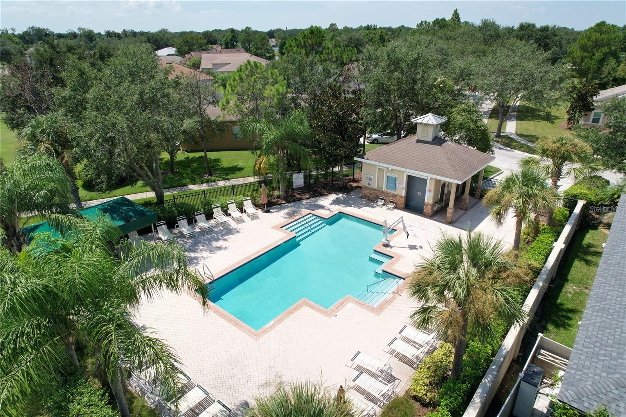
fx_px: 382
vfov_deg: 57.2
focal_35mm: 22
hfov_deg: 78.6
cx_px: 313
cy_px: 208
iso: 100
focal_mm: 8.38
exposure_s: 1/500
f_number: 2.8
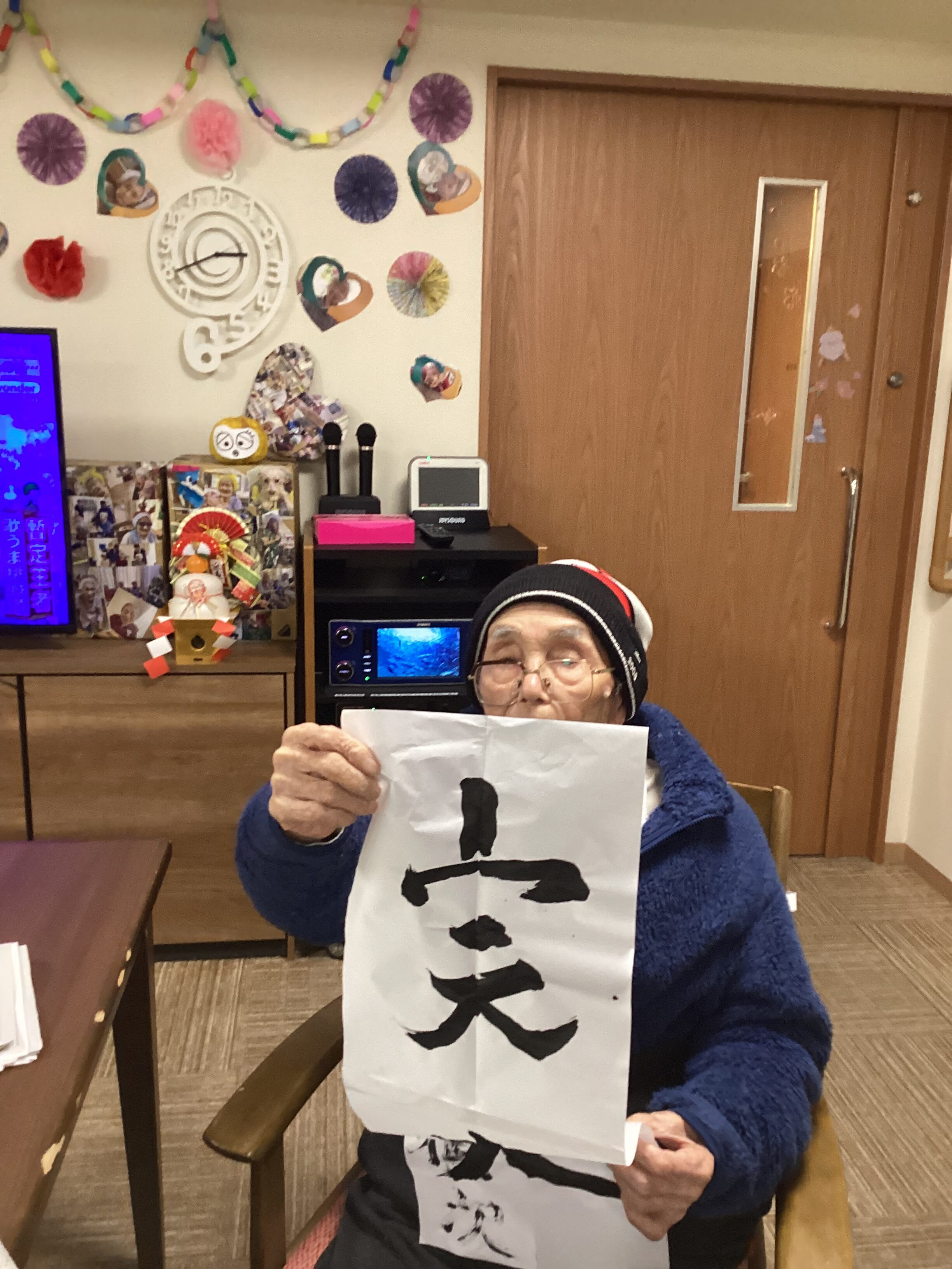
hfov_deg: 45.4
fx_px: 1137
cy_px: 634
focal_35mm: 31
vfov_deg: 58.4
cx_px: 476
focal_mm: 3.3
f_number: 2.4
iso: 200
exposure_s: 1/50
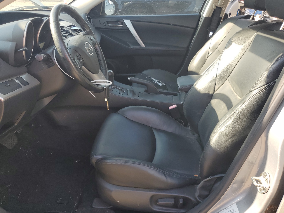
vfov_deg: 51.4
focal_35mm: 27
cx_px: 146
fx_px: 222
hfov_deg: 65.3
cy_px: 108
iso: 50
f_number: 1.5
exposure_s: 1/323
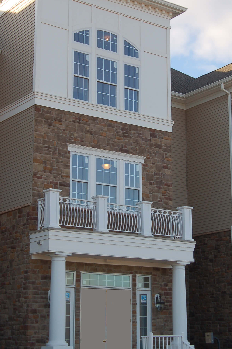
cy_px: 155
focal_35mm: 78
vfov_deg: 26.0
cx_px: 155
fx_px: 754
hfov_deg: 17.5
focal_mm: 31
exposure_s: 1/200
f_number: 7.1
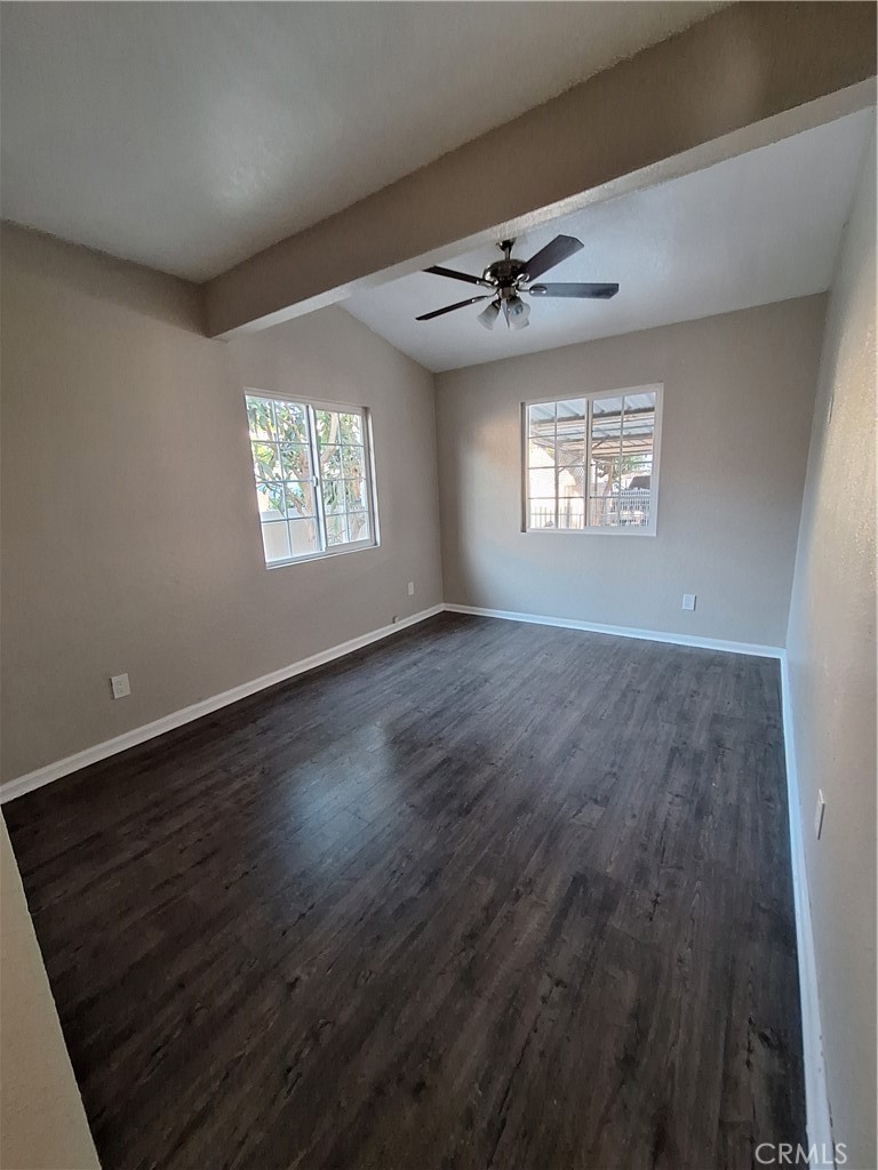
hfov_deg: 89.9
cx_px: 439
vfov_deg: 106.2
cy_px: 585
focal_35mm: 13
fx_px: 440
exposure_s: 1/24
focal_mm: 1.74
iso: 250
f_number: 2.2
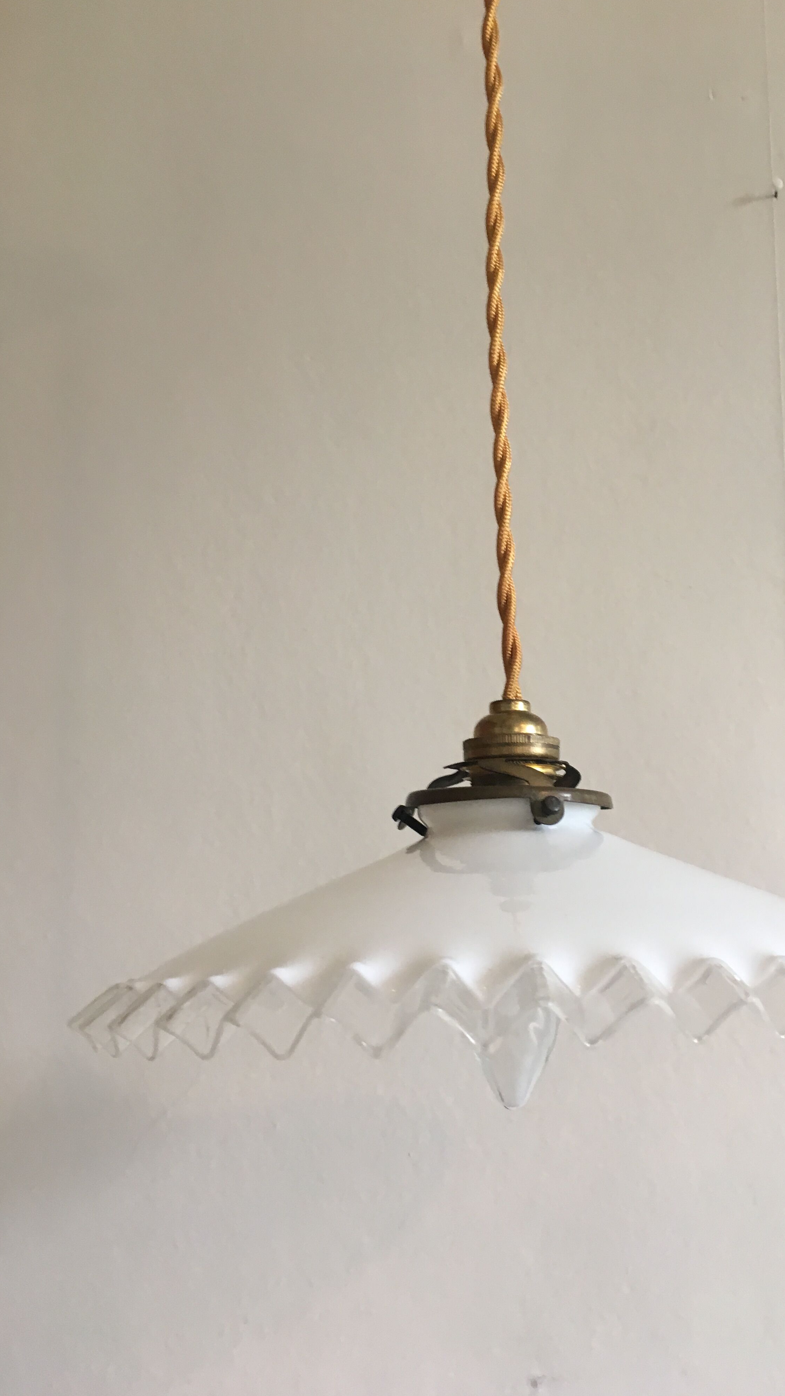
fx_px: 1184
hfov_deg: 36.4
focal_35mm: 32
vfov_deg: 61.0
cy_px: 703
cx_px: 510
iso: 80
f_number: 2.2
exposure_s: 1/33
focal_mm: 4.15
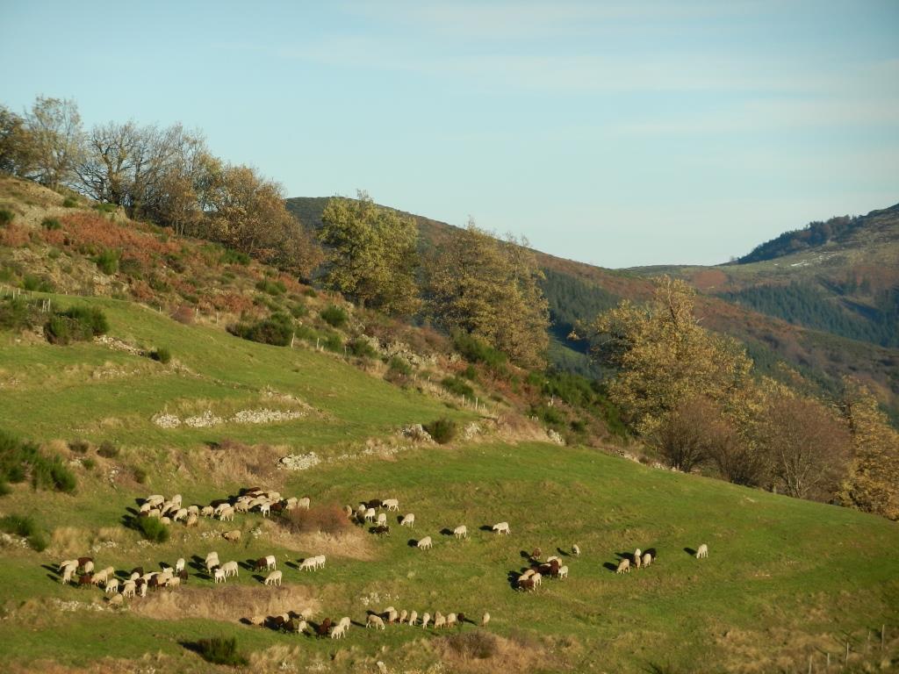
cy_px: 337
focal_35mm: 217
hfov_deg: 9.1
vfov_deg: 6.8
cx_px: 450
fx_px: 5636
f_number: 5.3
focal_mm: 39.1
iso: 160
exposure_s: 1/400
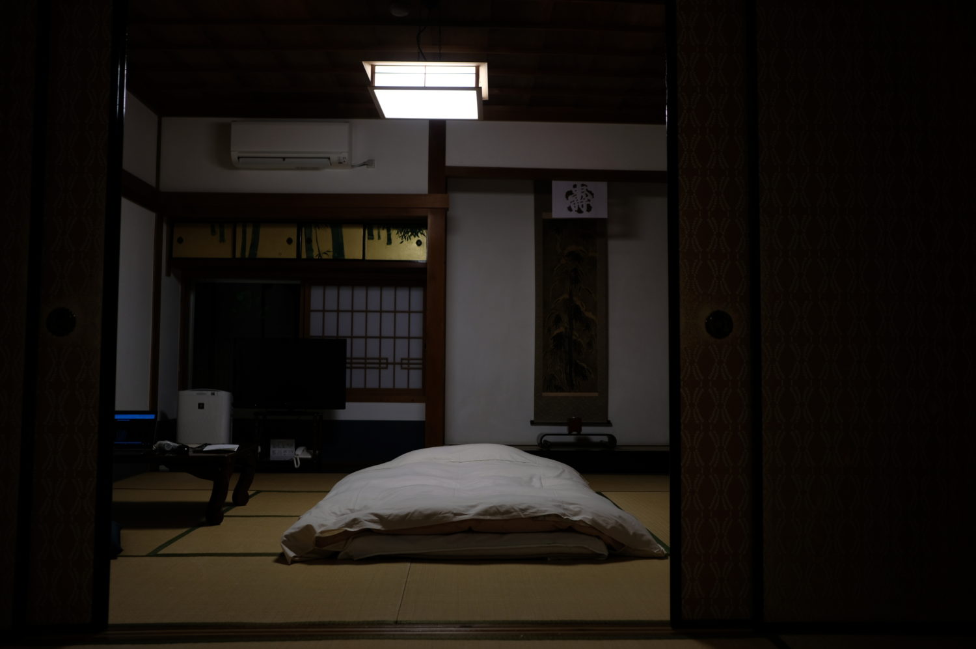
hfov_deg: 54.5
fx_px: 948
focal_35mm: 35
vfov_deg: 37.8
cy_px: 324
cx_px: 488
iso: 200
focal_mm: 23
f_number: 2
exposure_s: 1/60
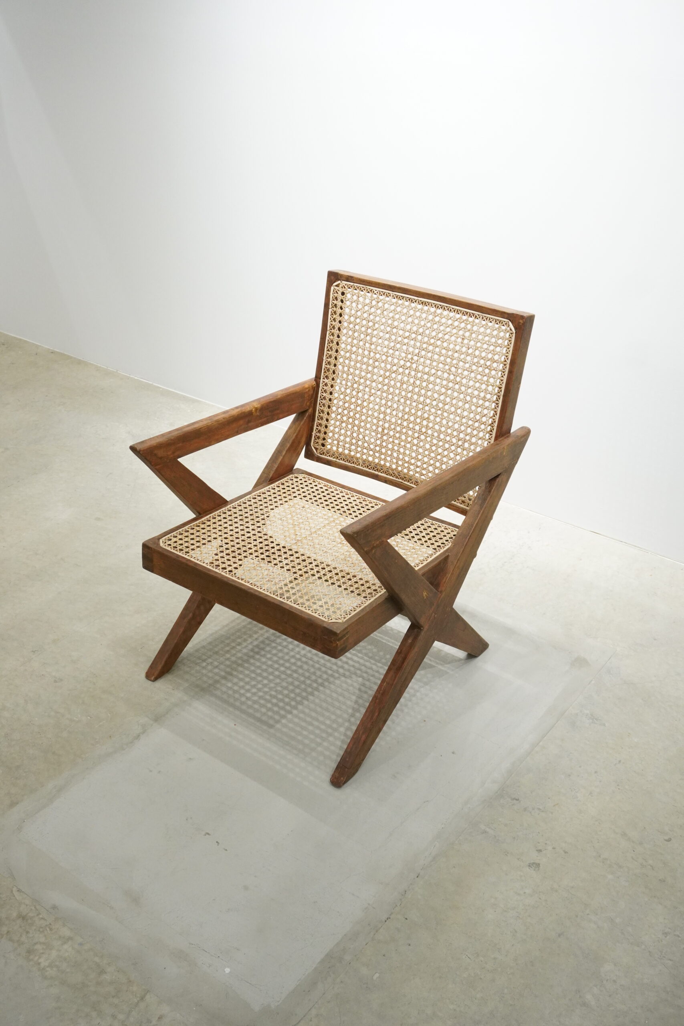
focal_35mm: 34
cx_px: 342
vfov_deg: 55.1
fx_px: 983
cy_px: 513
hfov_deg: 38.4
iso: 2000
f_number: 6.3
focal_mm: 23
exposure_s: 1/125
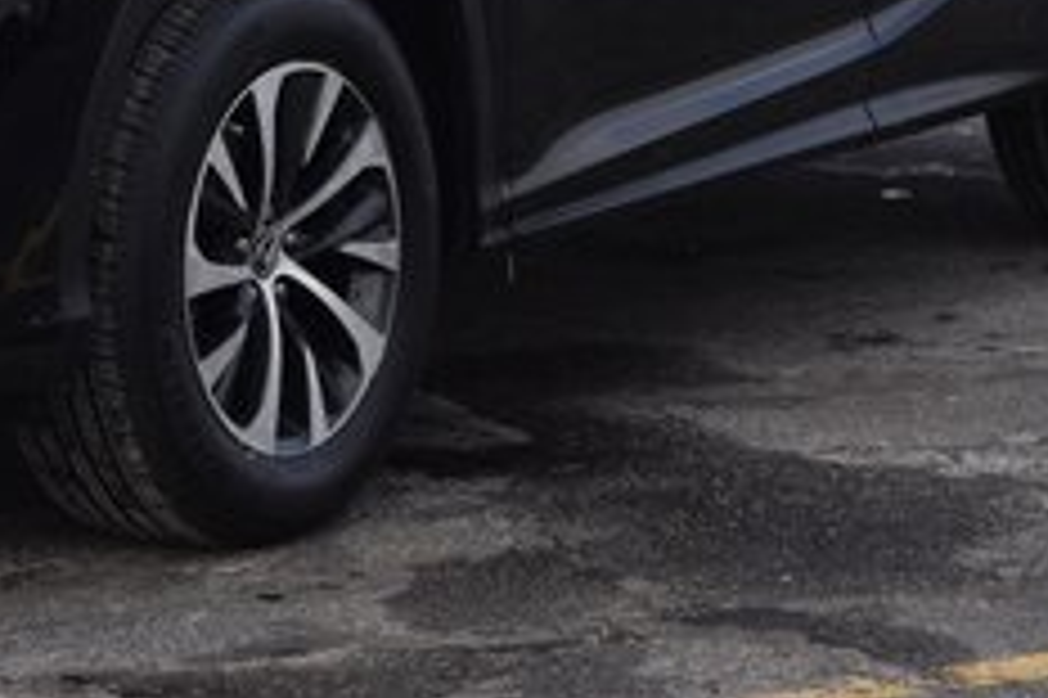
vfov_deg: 7.3
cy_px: -259
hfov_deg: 11.0
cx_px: 90
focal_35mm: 185
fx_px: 5392
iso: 400
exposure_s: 1/1000
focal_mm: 45
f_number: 5
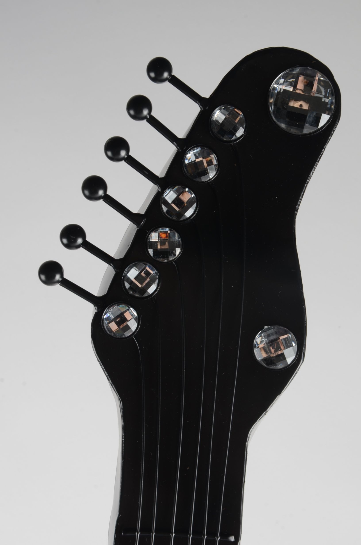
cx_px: 180
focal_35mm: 112
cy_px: 272
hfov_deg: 12.1
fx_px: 1700
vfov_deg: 18.2
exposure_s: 1/125
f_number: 13
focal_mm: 75
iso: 160
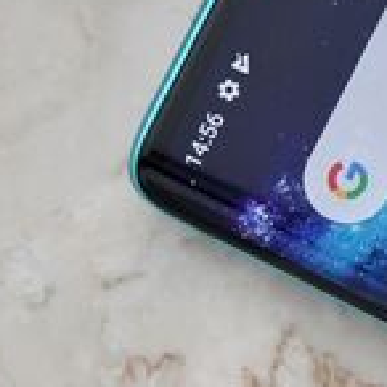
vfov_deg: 7.4
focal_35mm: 237
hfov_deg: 7.0
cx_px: 903
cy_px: 228
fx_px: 2998
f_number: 8
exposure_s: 1/250
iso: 3200
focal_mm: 49
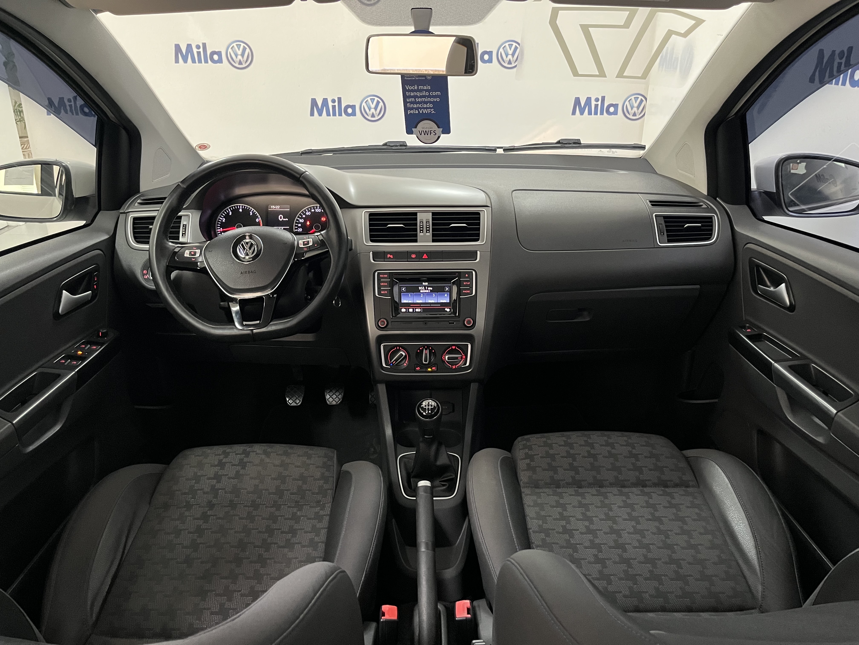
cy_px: 322
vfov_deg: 53.1
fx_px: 645
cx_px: 430
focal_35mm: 26
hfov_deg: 67.3
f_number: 1.6
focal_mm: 5.1
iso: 500
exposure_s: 1/30
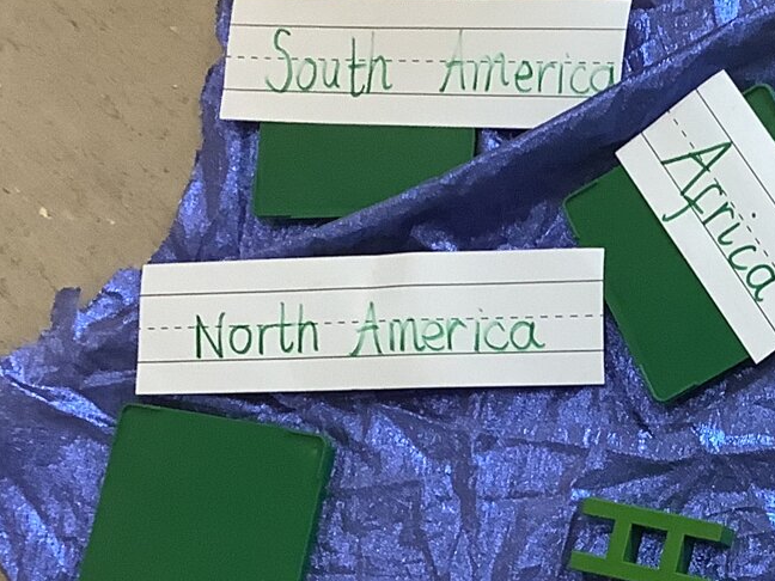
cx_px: 782
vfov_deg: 15.0
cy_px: 466
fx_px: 2194
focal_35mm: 98
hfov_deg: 19.4
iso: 160
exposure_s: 1/50
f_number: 2.4
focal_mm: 3.3
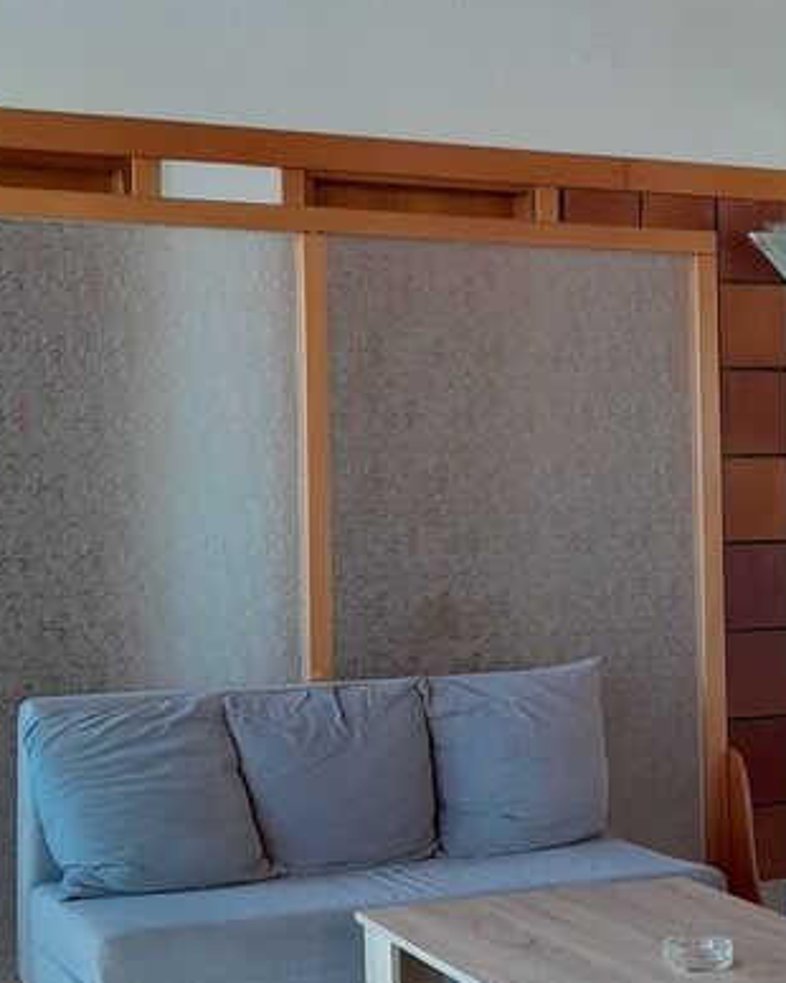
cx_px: 530
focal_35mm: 67
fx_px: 1950
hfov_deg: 22.7
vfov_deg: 28.3
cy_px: 474
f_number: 1.8
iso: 160
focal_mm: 3.98
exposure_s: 1/50
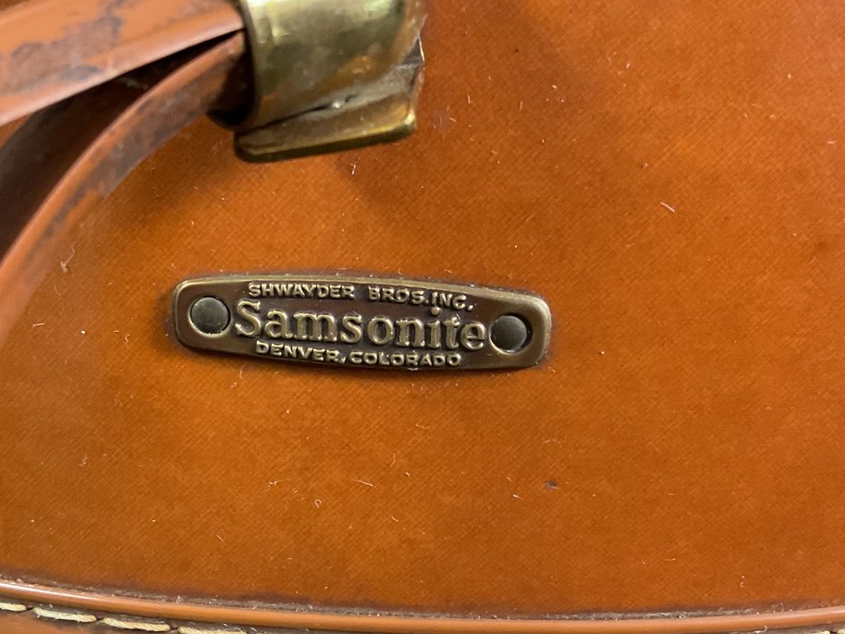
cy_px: 402
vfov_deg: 30.1
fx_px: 1172
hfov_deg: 39.6
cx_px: 417
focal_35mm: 48
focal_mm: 3
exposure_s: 1/30
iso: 320
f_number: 1.8
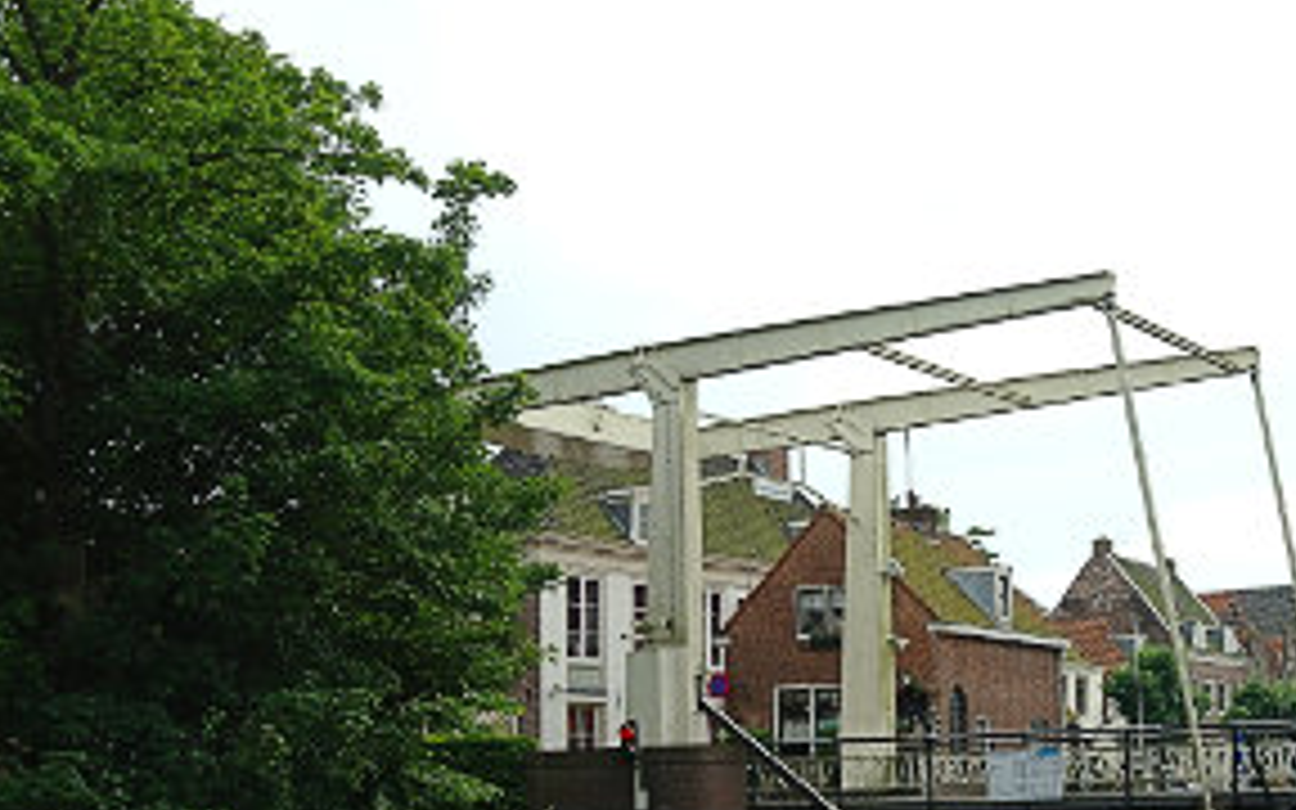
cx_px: 988
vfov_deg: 24.5
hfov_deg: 37.8
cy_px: 639
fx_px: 1837
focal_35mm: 52
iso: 100
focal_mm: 22
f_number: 4
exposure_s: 1/320
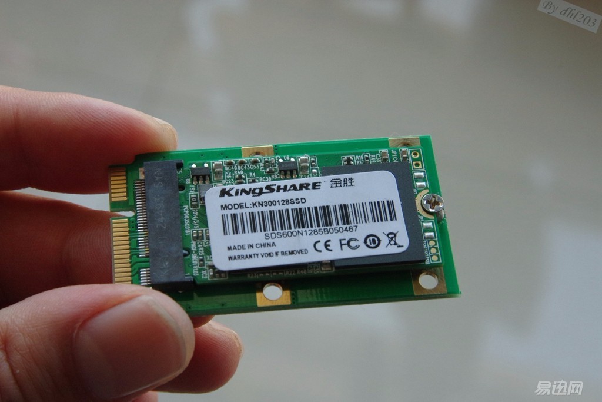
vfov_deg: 13.0
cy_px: 201
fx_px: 1756
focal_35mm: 105
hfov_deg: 19.5
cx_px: 301
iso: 1600
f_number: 13
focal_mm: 70
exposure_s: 1/40
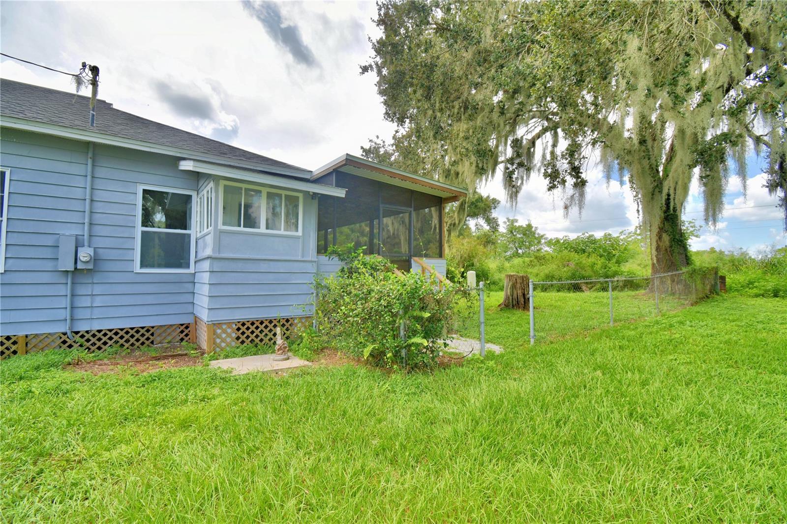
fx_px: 328
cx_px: 394
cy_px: 262
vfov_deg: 77.3
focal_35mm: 15
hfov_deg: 100.4
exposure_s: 1/250
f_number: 7.1
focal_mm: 10
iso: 100
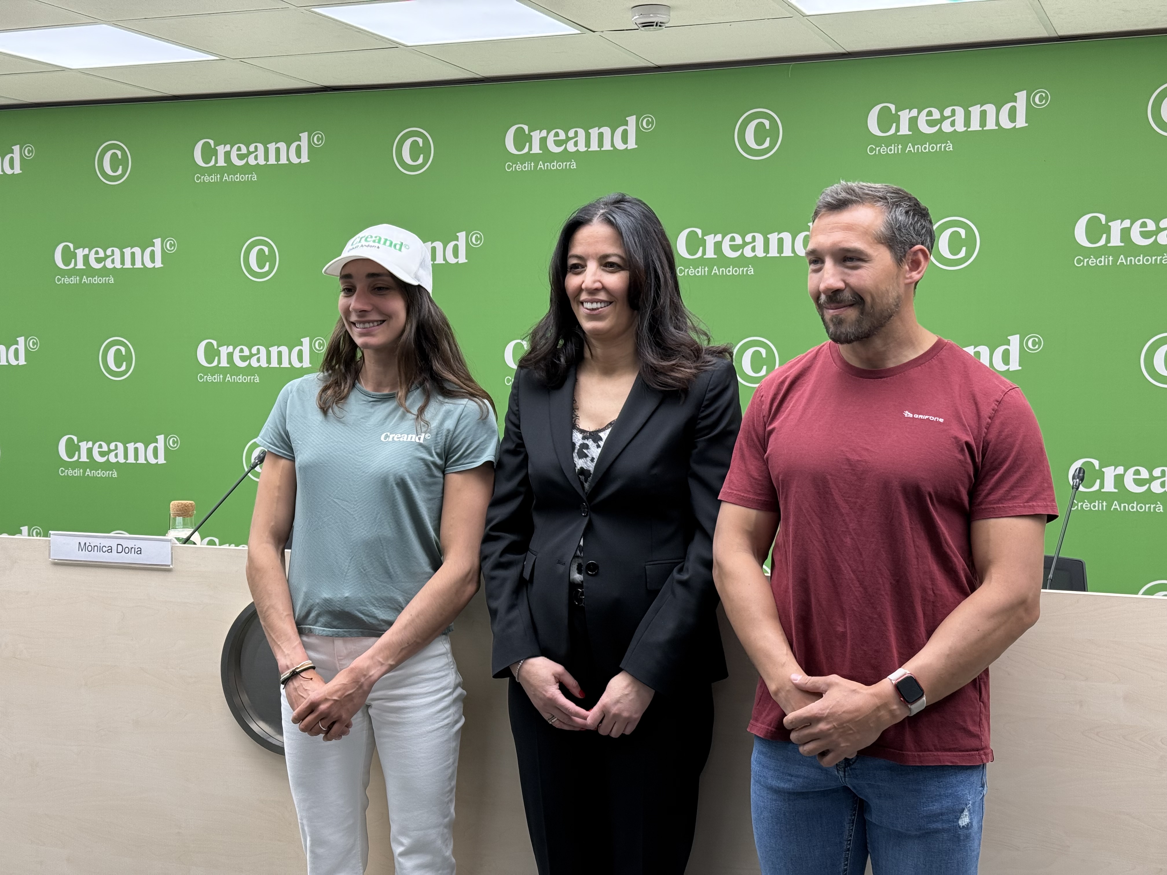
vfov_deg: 30.3
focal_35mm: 48
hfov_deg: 39.7
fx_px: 1618
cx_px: 584
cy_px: 438
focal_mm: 6.76
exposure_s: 1/100
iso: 50
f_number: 1.78
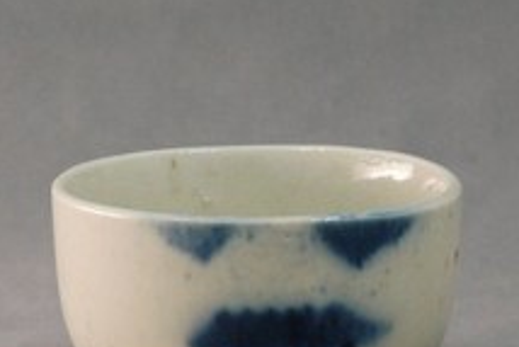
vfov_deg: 4.4
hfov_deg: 6.6
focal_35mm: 313
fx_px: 4515
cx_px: 289
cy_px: 307
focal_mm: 70
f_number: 8
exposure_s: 1/20
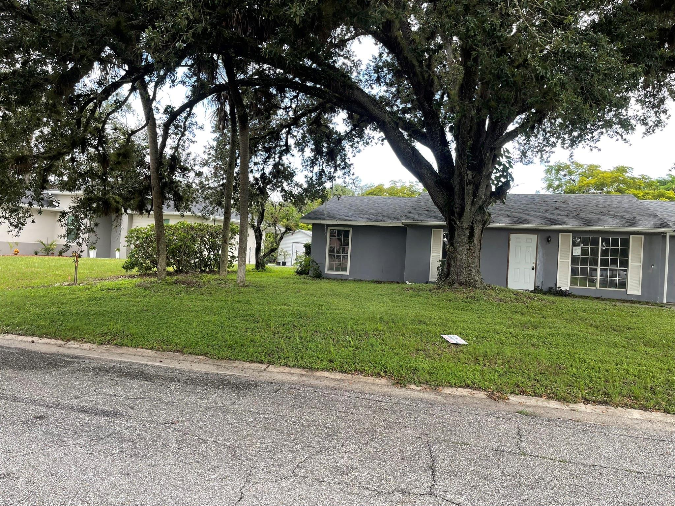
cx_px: 338
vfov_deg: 54.9
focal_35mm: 25
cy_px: 253
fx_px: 487
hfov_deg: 69.4
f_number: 1.6
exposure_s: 1/161
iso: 32
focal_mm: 5.1
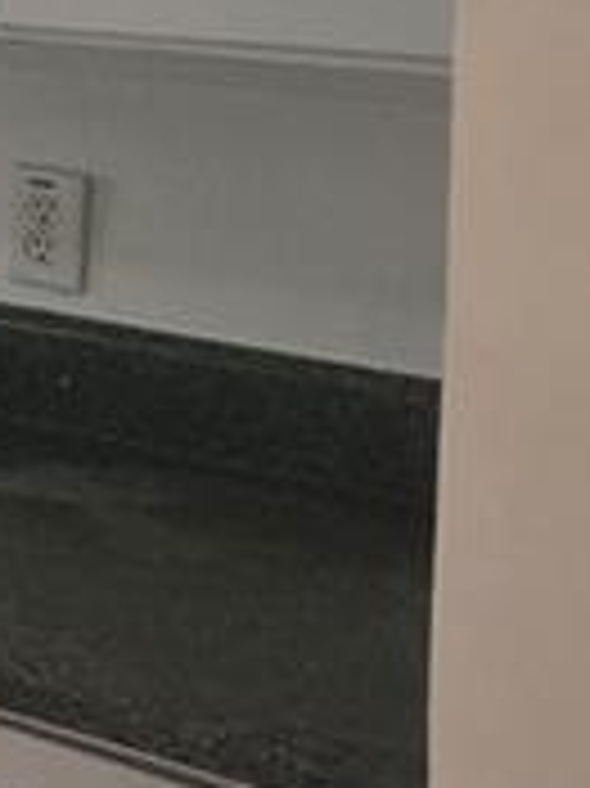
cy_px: -59
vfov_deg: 21.0
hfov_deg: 10.8
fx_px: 2025
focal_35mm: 89
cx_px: -1207
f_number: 1.9
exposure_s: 1/60
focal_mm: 2.2
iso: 250
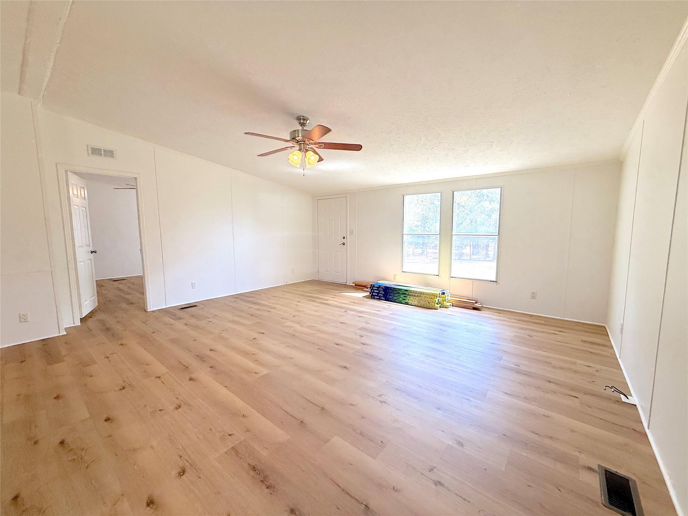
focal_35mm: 14
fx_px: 278
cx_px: 344
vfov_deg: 85.7
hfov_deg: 102.1
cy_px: 258
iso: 64
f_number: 2.2
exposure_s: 1/202
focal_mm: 2.22
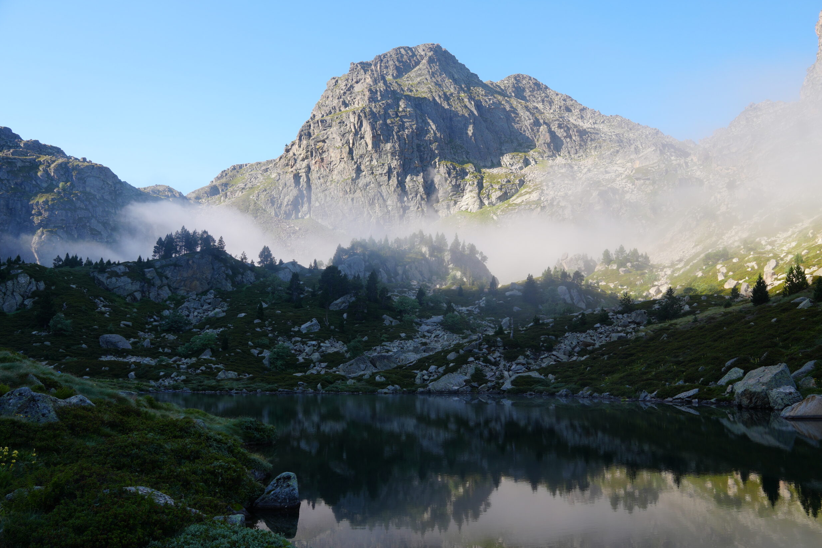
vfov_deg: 46.4
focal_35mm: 28
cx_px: 418
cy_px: 273
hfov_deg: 65.5
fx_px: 639
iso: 100
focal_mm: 18
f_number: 7.1
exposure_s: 1/100
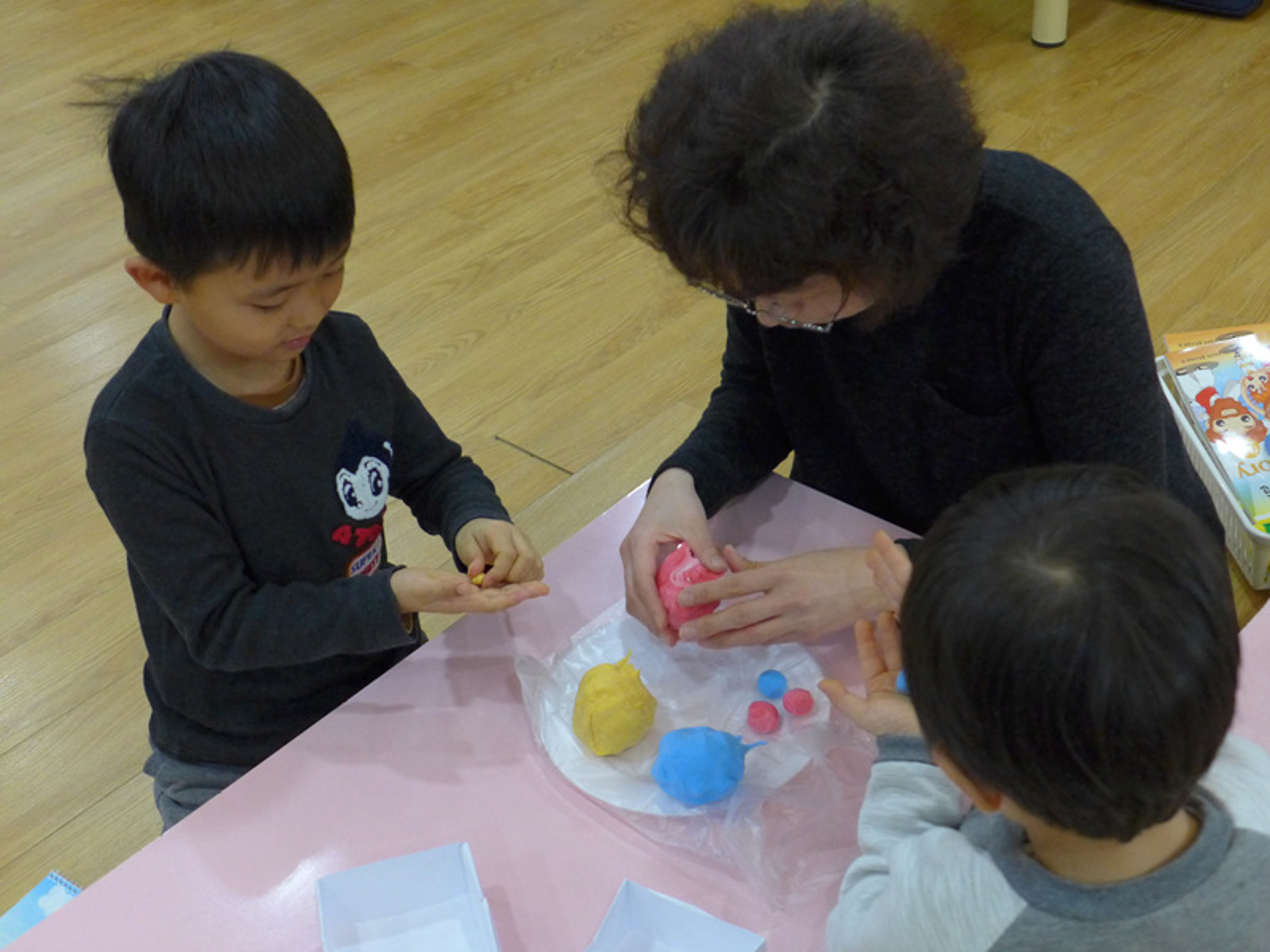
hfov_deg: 40.4
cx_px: 635
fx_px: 1724
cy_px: 476
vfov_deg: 30.9
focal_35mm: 47
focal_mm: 9.2
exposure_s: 1/500
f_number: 1.8
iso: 800
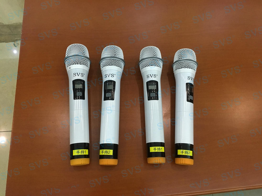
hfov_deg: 61.7
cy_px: 98
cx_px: 131
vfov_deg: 48.2
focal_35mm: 29
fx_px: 219
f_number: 2.2
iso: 250
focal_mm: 4.15
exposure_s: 1/33
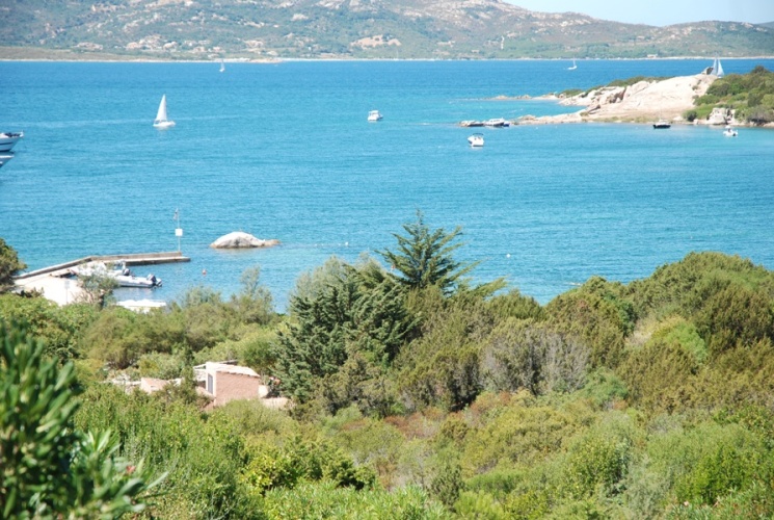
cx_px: 387
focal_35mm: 105
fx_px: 2262
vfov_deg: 13.1
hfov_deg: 19.4
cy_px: 260
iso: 200
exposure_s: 1/400
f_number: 5
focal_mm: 70
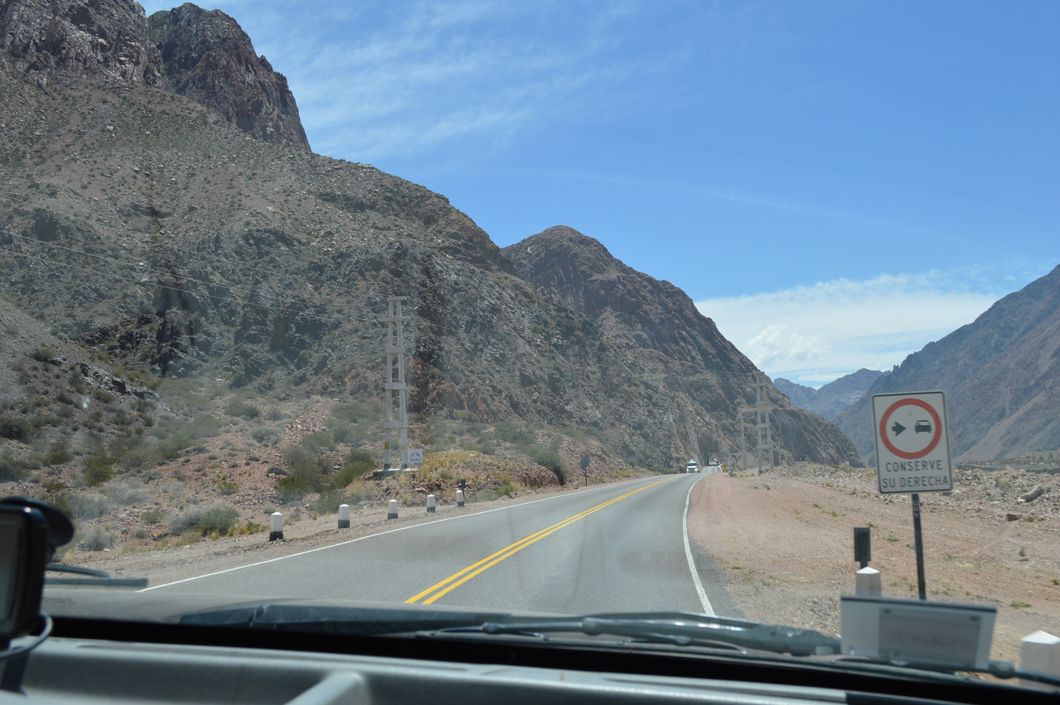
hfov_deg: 53.2
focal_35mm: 36
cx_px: 530
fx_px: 1059
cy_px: 352
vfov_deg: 36.8
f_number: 8
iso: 100
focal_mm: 24
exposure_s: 1/250
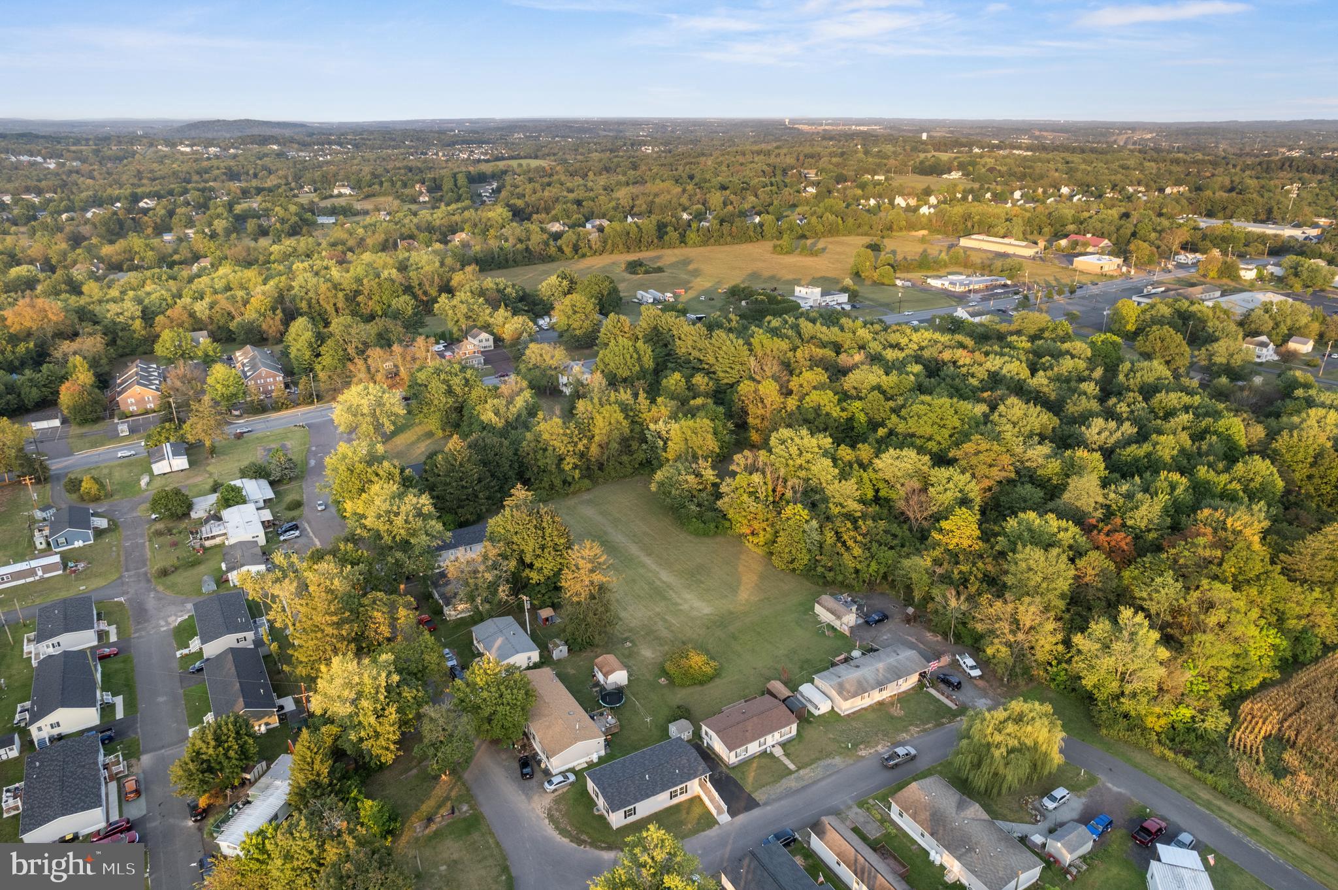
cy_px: 445
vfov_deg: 57.2
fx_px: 817
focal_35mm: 22
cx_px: 669
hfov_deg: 78.6
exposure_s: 1/180
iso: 100
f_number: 2.8
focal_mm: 8.38
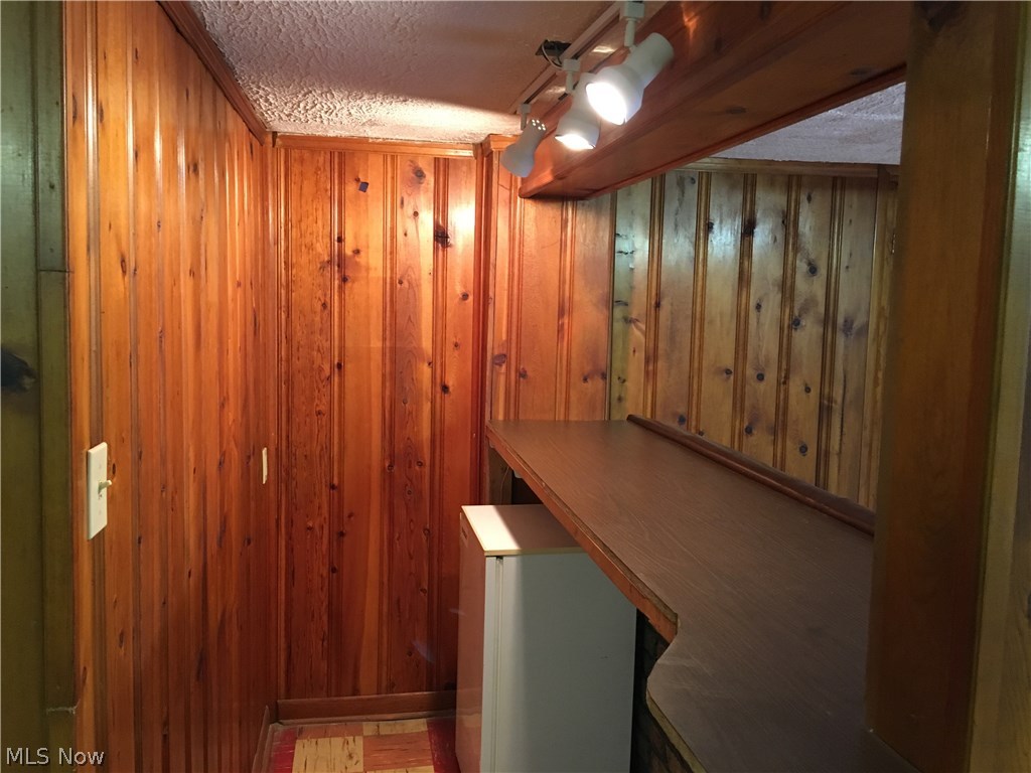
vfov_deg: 48.2
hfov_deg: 61.7
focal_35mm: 29
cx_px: 516
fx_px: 864
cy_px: 386
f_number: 2.2
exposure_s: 1/17
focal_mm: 4.15
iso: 200
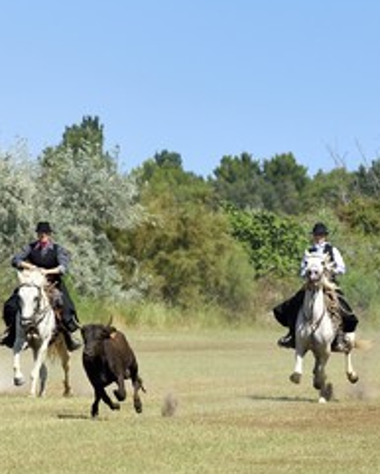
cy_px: 269
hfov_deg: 4.7
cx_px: -13
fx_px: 4580
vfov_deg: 5.9
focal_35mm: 326
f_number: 7.1
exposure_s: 1/800
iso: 200
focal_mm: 200
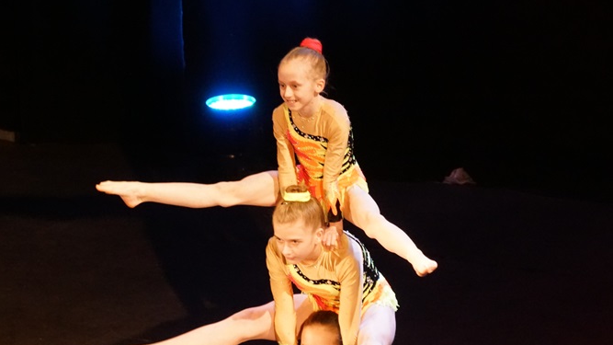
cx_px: 282
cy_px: 283
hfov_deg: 10.2
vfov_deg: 5.7
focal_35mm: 212
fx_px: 3445
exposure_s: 1/60
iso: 3200
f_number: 5.6
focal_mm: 90
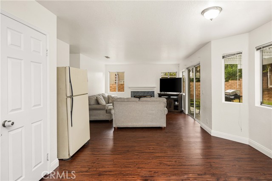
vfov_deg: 72.0
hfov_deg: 95.0
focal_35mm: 16
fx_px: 125
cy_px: 90
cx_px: 136
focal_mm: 16.5
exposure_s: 1/13
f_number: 5
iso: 125
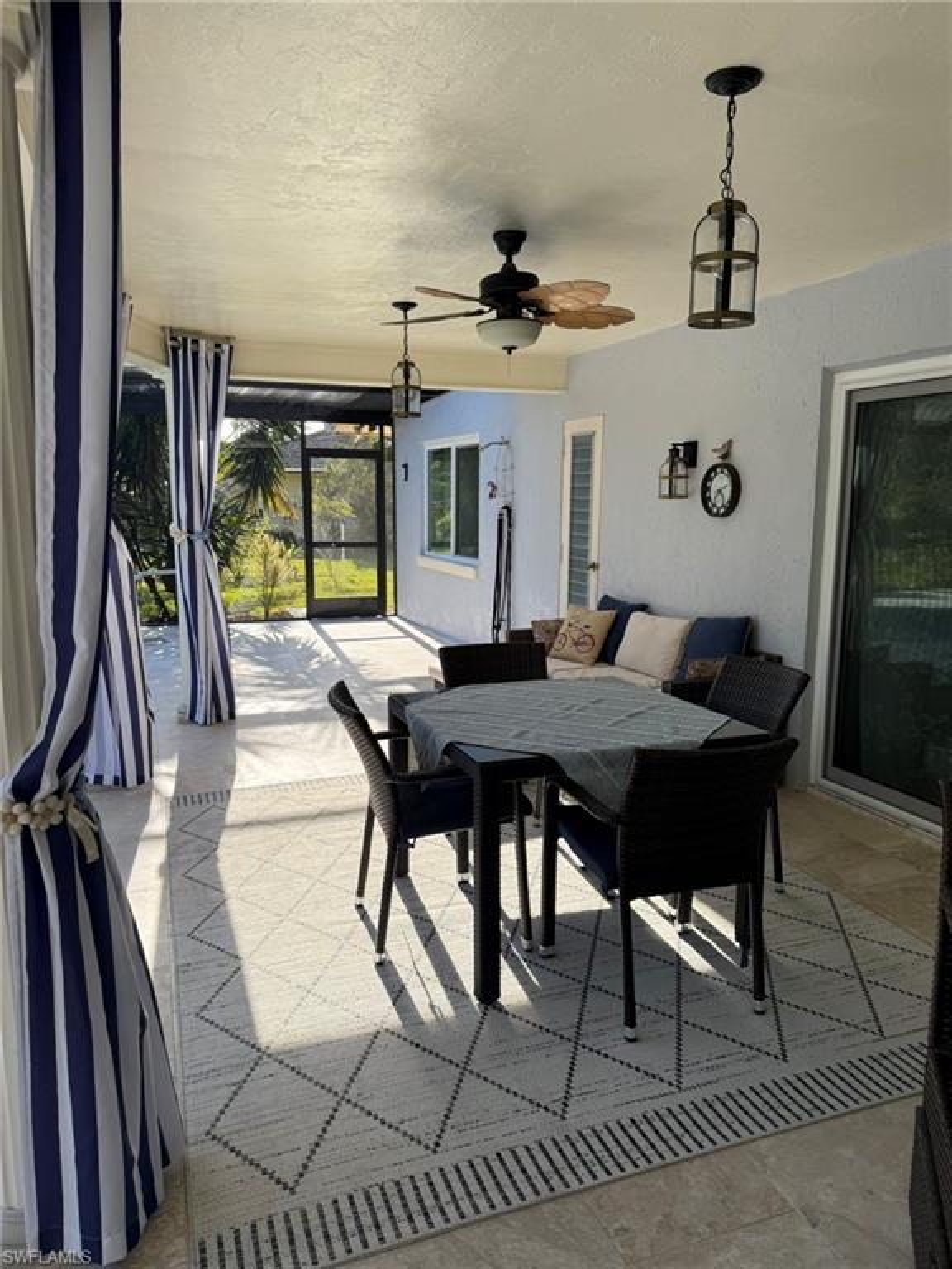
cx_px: 476
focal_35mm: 24
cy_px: 634
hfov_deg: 56.8
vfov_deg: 71.6
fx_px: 880
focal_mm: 6.76
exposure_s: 1/931
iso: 100
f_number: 1.78
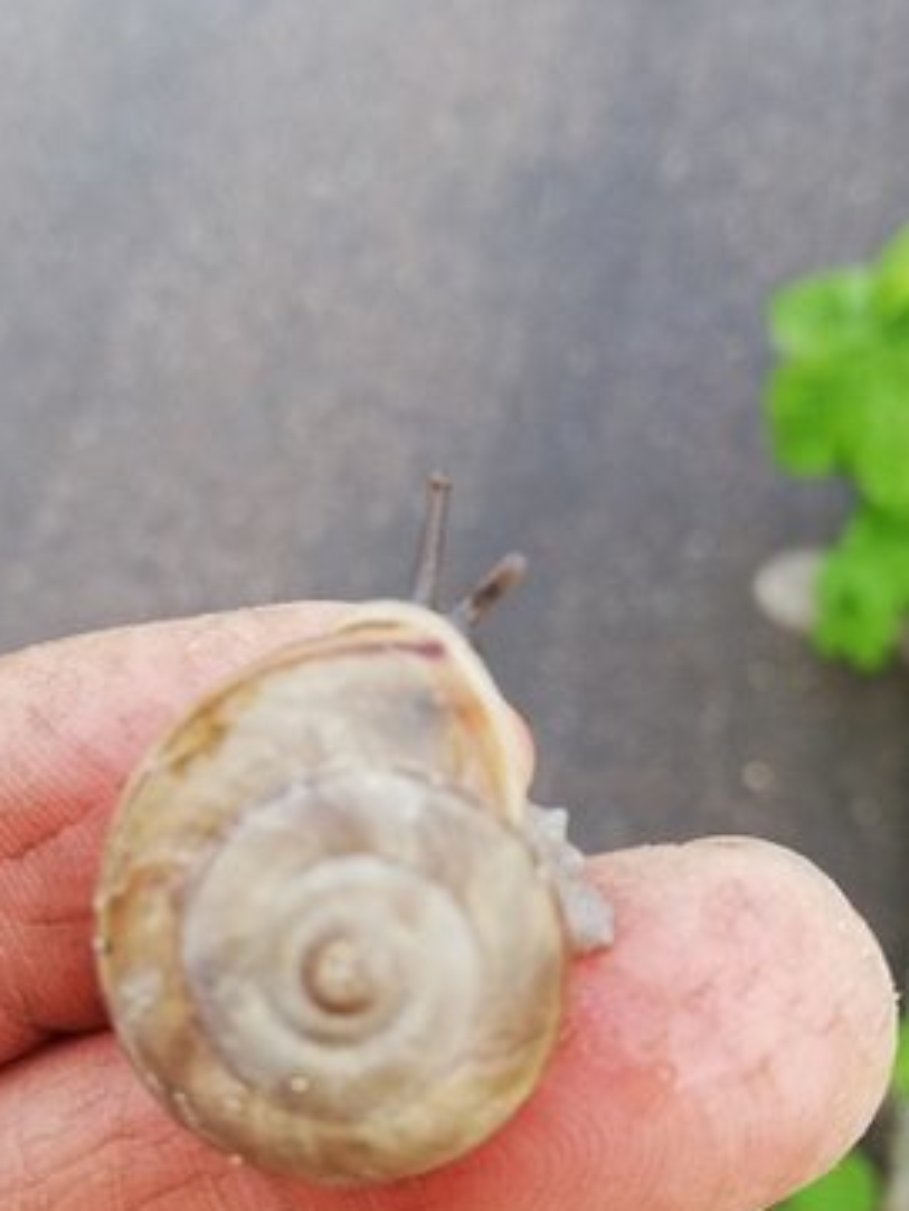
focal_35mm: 36
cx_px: 384
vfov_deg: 51.0
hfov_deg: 39.6
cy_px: 725
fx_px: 1260
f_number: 2.2
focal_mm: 3.81
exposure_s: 1/100
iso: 100
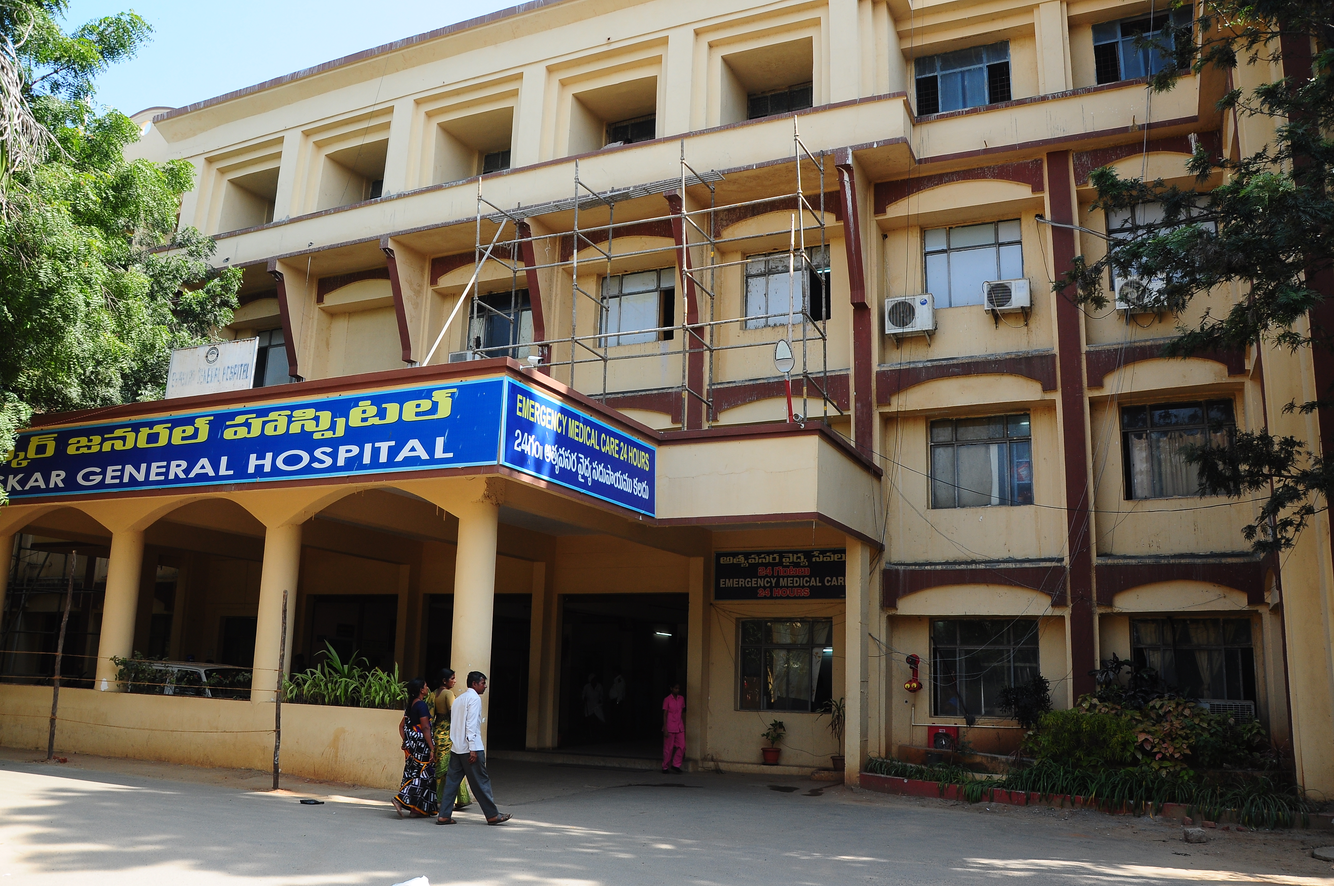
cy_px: 443
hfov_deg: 67.4
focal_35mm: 27
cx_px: 667
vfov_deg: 47.8
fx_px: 999
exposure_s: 1/125
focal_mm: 18
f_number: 10
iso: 200
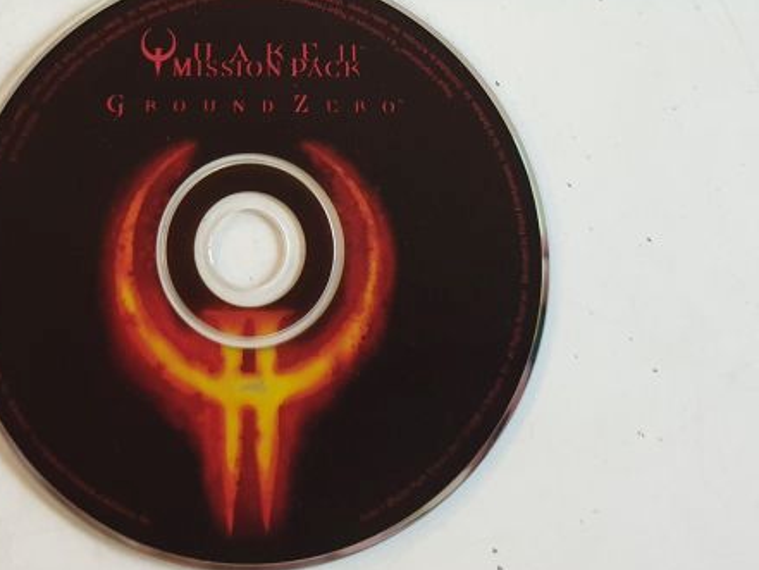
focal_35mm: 59
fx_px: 1294
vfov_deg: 23.5
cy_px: -31
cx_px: 256
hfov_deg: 32.4
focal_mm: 4.3
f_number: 1.5
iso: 320
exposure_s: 1/33
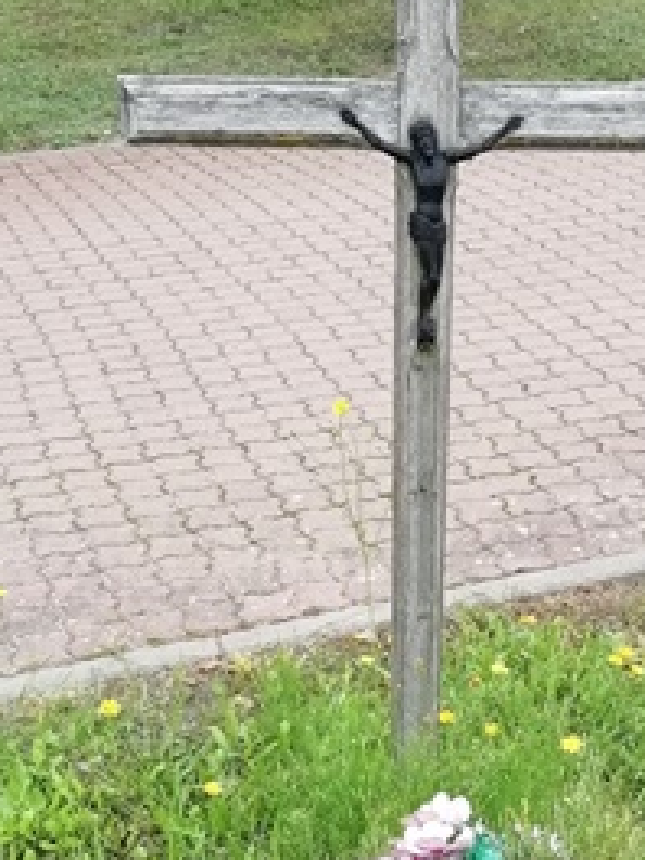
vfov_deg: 28.8
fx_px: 1565
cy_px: 857
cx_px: 433
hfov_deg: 23.2
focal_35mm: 63
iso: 50
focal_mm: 3.21
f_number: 2.2
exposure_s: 1/197
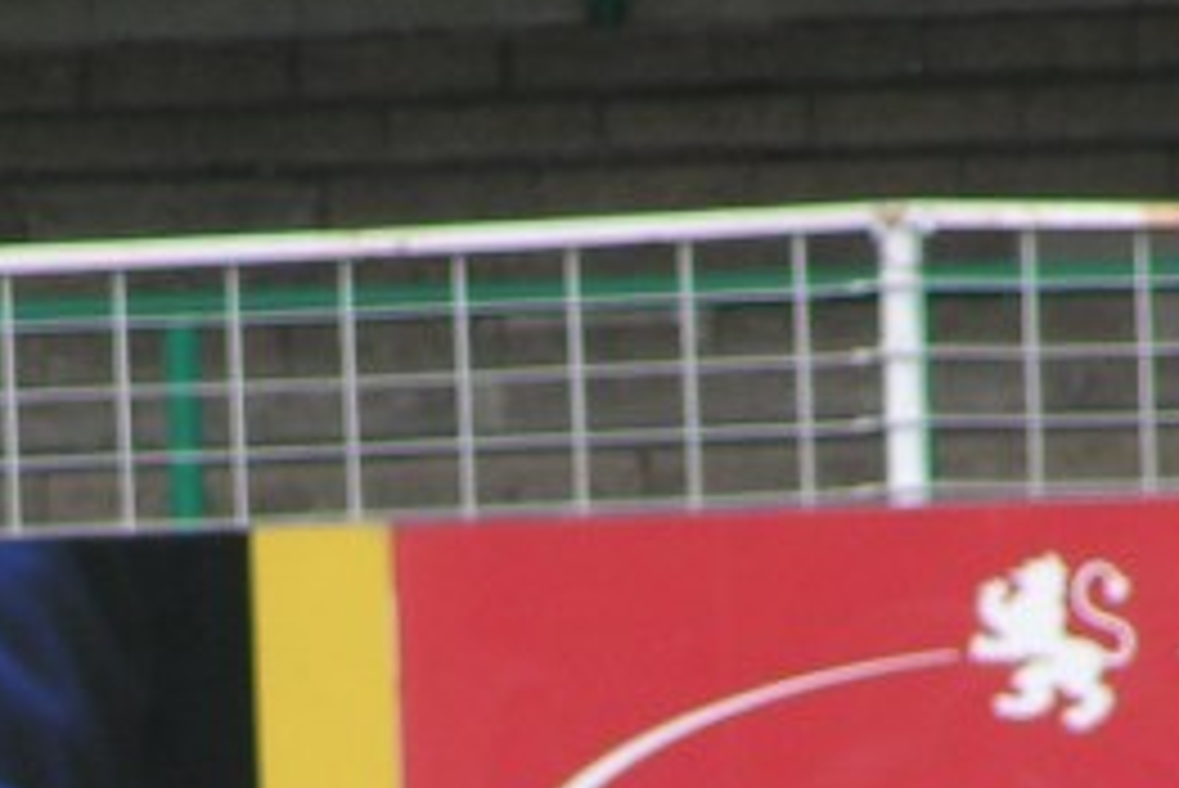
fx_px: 39517
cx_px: 346
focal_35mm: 1206
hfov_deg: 1.7
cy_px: 1031
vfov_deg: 1.1
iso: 50
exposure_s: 1/400
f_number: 4.5
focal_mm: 58
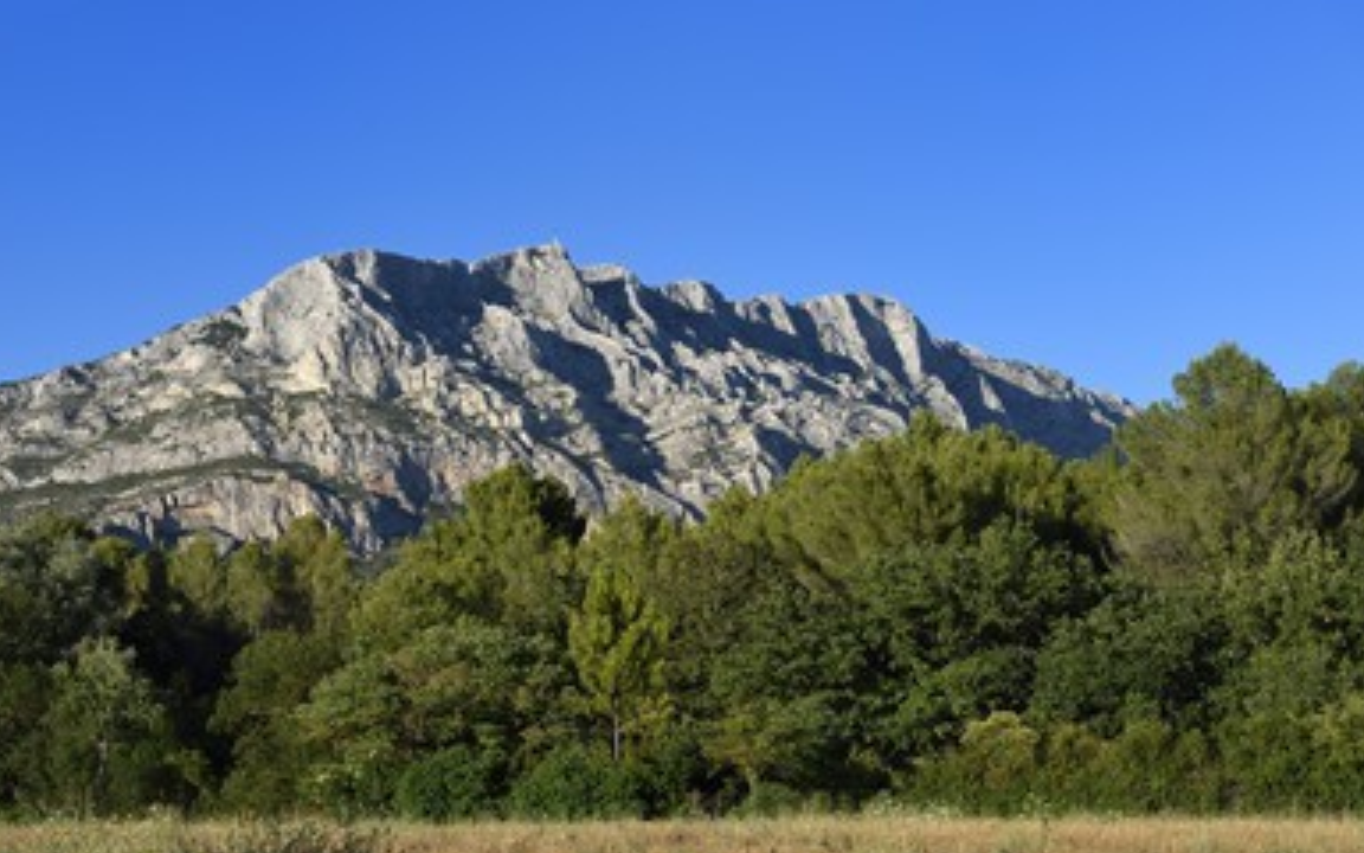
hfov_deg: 26.5
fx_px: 2900
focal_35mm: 78
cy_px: 494
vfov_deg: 16.7
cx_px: 646
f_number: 11
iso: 200
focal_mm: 70
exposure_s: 1/250
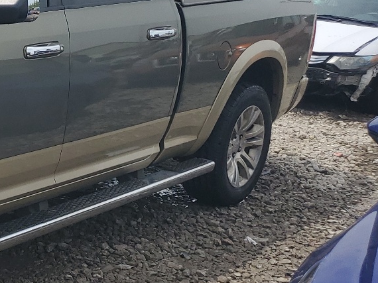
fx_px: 797
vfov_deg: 20.1
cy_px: 151
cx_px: -150
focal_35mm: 73
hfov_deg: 22.9
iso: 50
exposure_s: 1/3333
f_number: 1.5
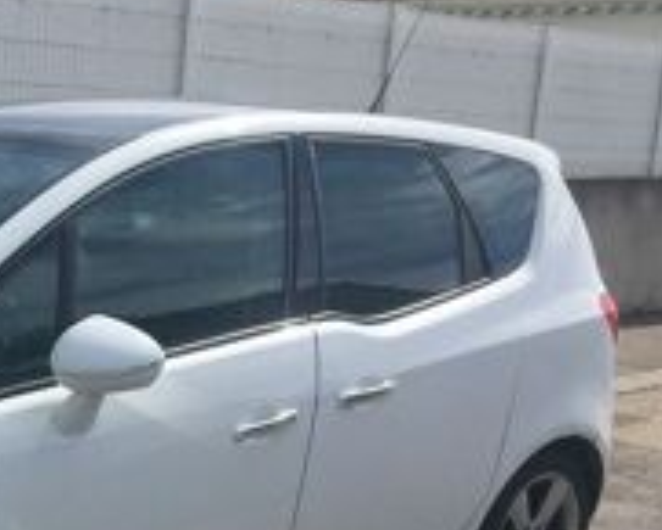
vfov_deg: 20.0
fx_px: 1470
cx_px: -84
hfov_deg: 23.6
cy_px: 497
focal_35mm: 75
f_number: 2.2
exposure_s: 1/2137
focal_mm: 4.15
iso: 25
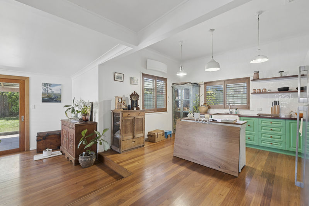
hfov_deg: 95.0
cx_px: 154
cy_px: 103
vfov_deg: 72.0
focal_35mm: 16
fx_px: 142
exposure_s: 1/15
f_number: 7.1
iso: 800
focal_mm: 16.5
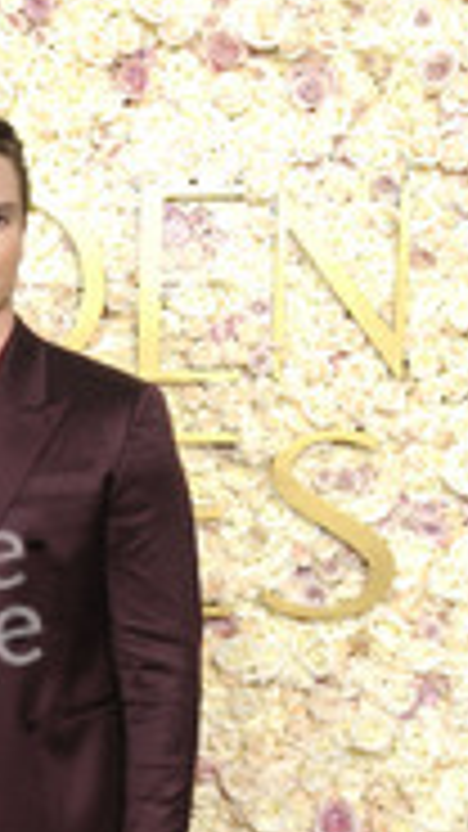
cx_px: -56
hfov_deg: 11.0
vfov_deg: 19.0
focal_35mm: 109
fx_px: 2406
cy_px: 863
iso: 1000
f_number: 11
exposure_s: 1/250
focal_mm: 48
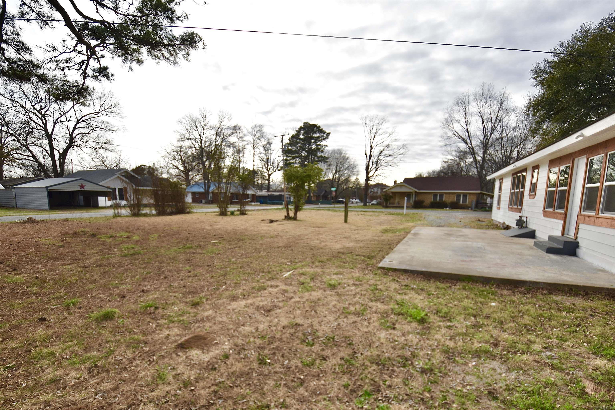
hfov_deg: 95.0
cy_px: 205
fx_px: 282
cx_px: 308
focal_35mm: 16
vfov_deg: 72.1
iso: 100
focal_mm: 11
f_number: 10
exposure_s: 1/200
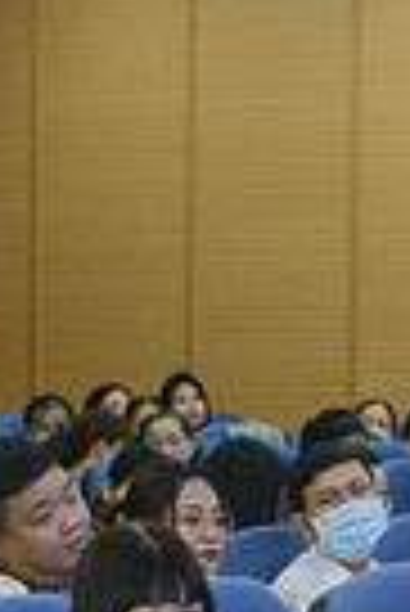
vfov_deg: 7.2
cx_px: 315
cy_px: 704
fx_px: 4805
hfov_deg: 4.9
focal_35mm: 282
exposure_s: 1/125
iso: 1250
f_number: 5.6
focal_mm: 32
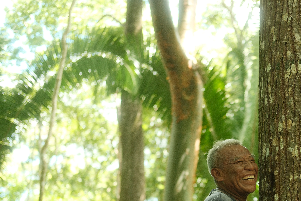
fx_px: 744
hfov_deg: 22.6
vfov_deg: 15.2
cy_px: 168
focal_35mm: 89
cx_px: 230
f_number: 2
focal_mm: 35
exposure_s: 1/250
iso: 500
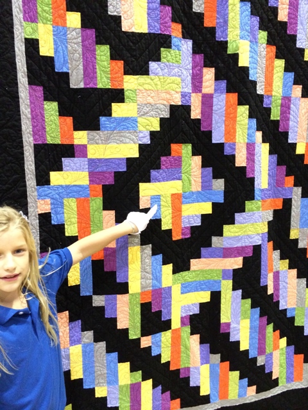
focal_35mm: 30
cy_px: 205
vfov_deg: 60.0
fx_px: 356
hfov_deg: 46.8
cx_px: 154
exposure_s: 1/30
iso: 320
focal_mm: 4.12
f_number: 2.2
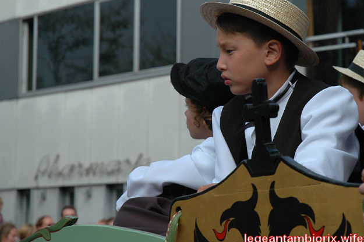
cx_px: 224
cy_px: 97
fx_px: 1203
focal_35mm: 119
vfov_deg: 11.5
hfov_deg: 17.2
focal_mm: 62
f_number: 5.6
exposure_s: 1/500
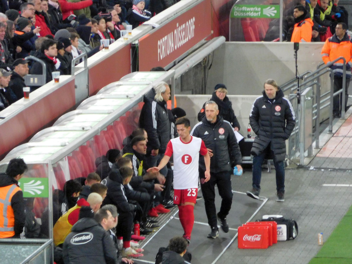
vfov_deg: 3.3
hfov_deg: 4.4
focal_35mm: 450
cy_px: 132
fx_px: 4576
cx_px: 176
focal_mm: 80.3
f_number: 6.4
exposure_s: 1/40
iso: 800
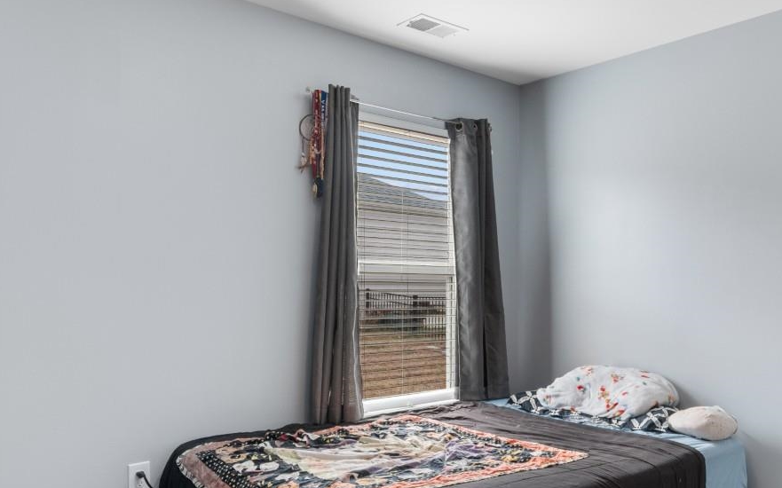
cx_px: 501
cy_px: 288
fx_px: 639
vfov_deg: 41.6
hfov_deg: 61.8
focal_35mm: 30
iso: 100
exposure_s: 1/3
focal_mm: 11
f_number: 4.8
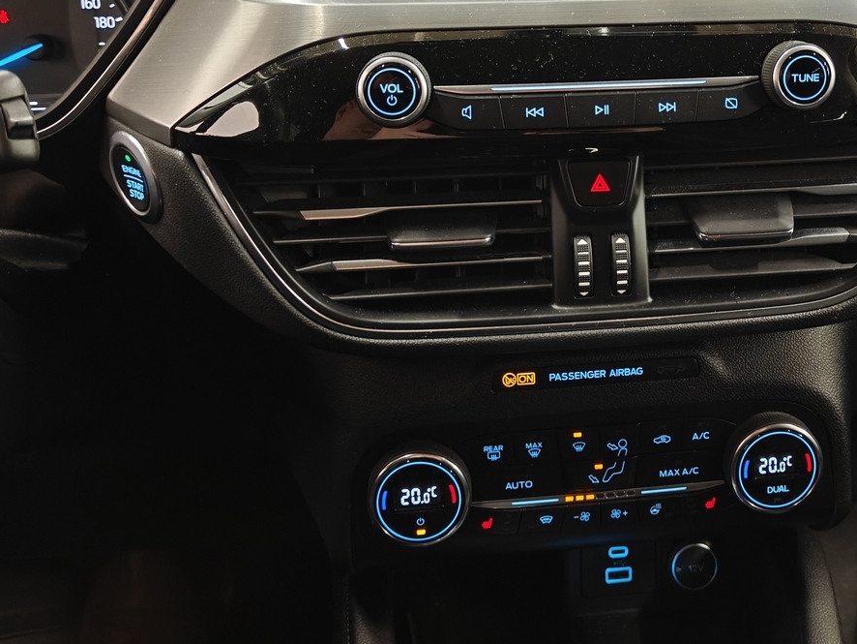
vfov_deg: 35.8
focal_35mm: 39
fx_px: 966
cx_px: 605
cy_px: 145
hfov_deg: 46.7
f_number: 1.8
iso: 2000
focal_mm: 5.59
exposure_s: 1/33
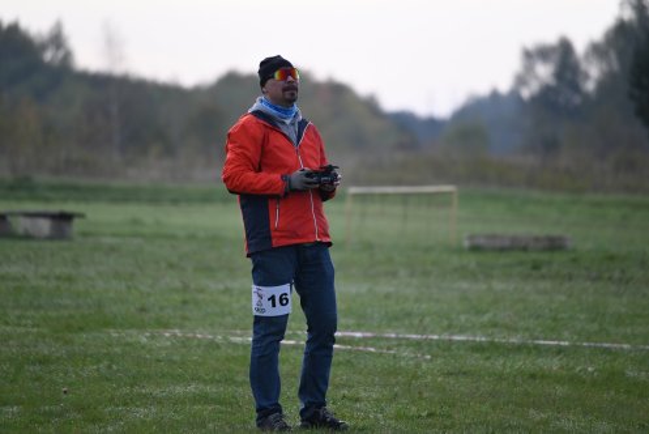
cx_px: 324
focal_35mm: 400
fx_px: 7215
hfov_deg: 5.2
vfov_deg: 3.4
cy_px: 217
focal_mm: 400
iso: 1000
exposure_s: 1/2000
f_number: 6.3
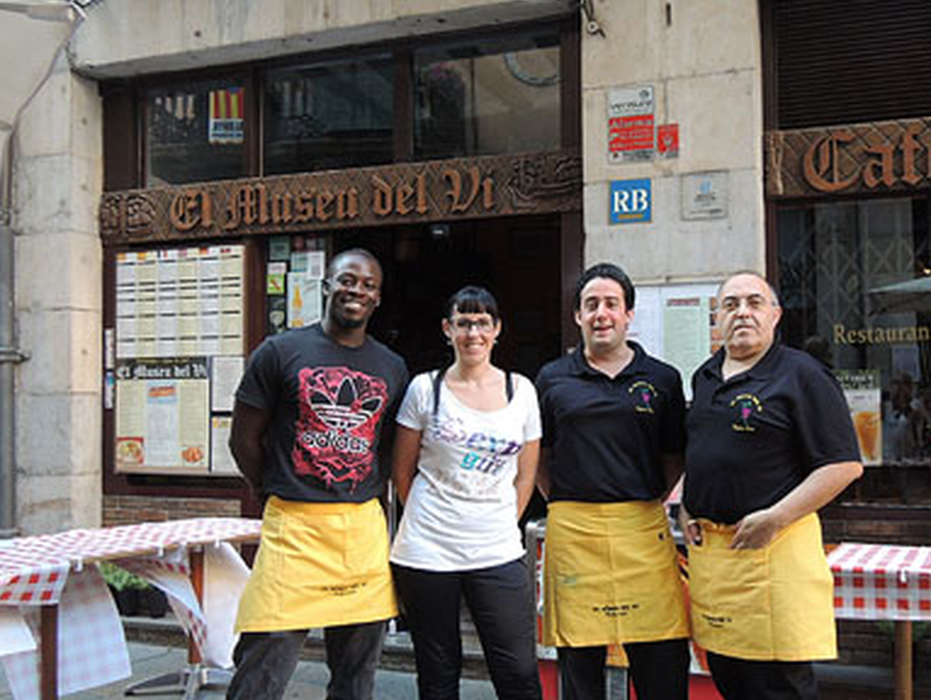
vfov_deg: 39.7
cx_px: 552
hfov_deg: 51.0
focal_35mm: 36
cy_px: 380
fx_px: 969
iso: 280
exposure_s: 1/30
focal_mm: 5.3
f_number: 3.1
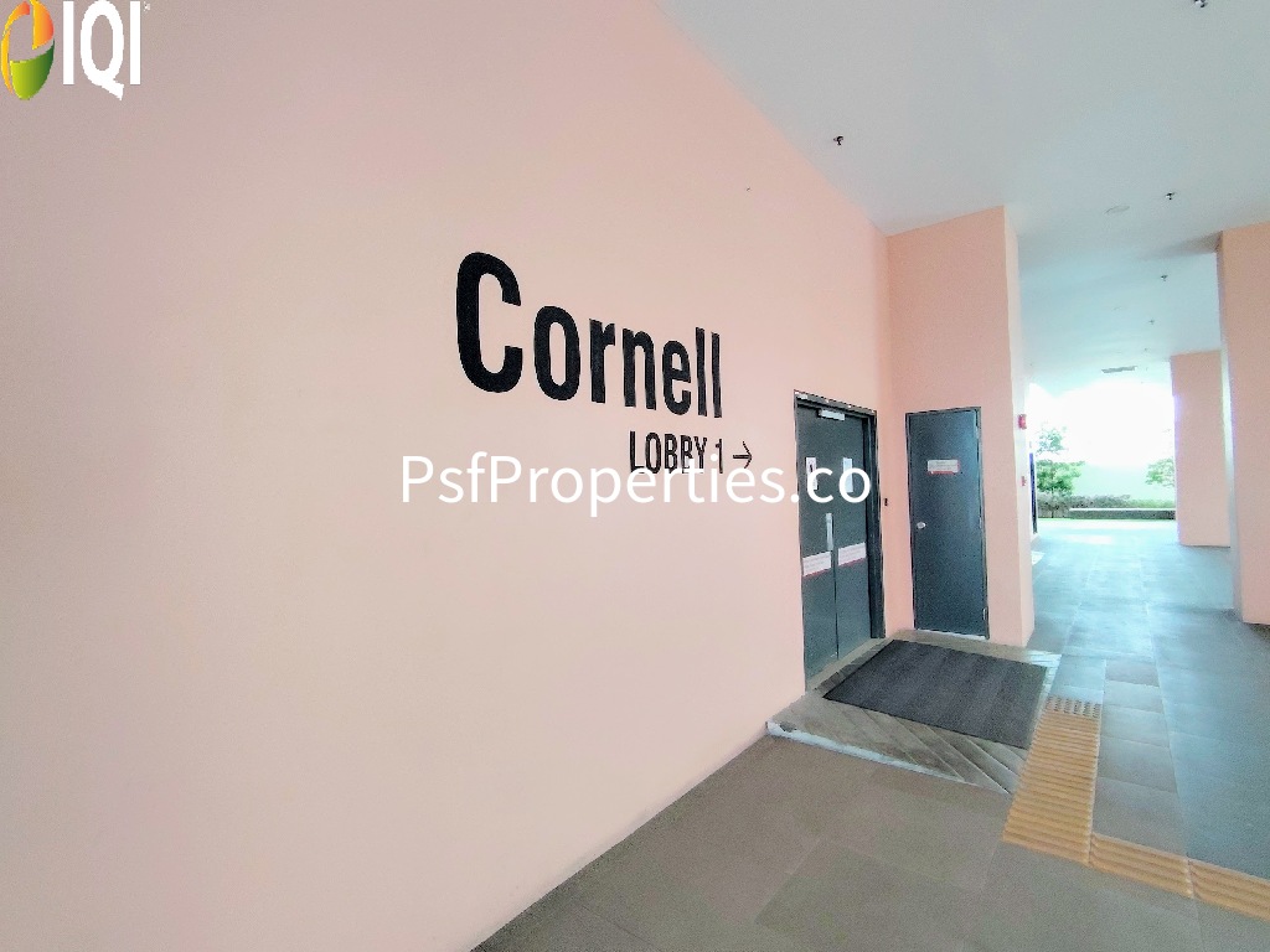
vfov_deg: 74.7
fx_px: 624
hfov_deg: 91.0
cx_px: 635
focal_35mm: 17
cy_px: 476
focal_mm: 1.43
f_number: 2.2
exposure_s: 1/100
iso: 287
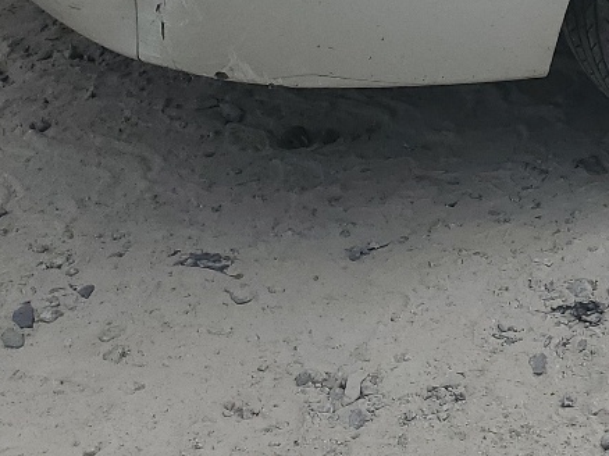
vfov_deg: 13.9
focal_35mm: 95
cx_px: 876
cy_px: -359
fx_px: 1670
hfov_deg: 18.6
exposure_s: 1/5000
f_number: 1.5
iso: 50
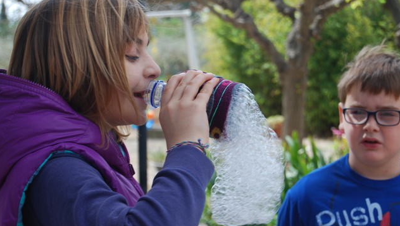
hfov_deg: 24.3
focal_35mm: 88
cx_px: 200
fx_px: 929
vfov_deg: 13.8
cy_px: 120
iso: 100
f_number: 5.6
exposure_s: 1/125
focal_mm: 55
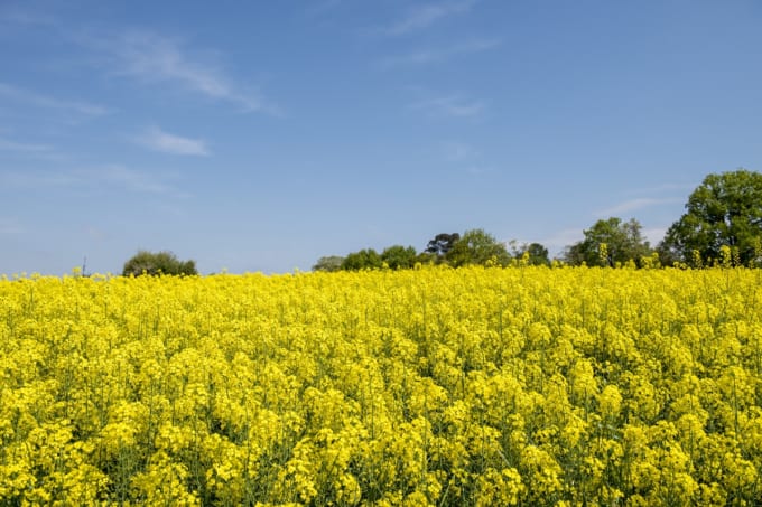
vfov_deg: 38.9
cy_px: 254
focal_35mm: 34
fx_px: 719
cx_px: 381
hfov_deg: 55.8
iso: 80
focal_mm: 34
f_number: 5.6
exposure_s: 1/640
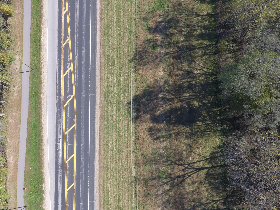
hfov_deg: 67.3
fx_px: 210
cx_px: 133
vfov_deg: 52.3
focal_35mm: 26
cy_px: 136
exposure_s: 1/399
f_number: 2.8
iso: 100
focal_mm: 3.61
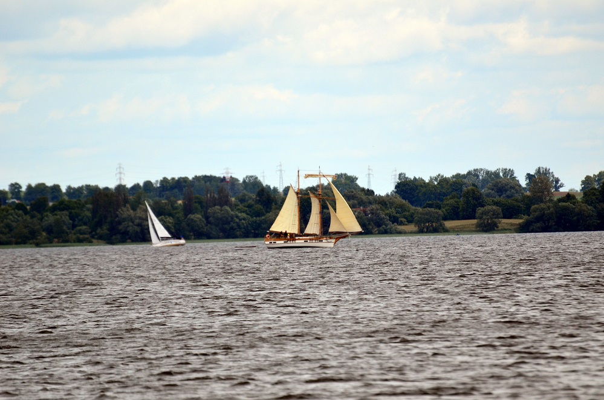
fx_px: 7532
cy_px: 200
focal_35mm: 450
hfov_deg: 4.6
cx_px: 302
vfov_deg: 3.0
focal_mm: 300
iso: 640
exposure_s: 1/2500
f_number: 5.6
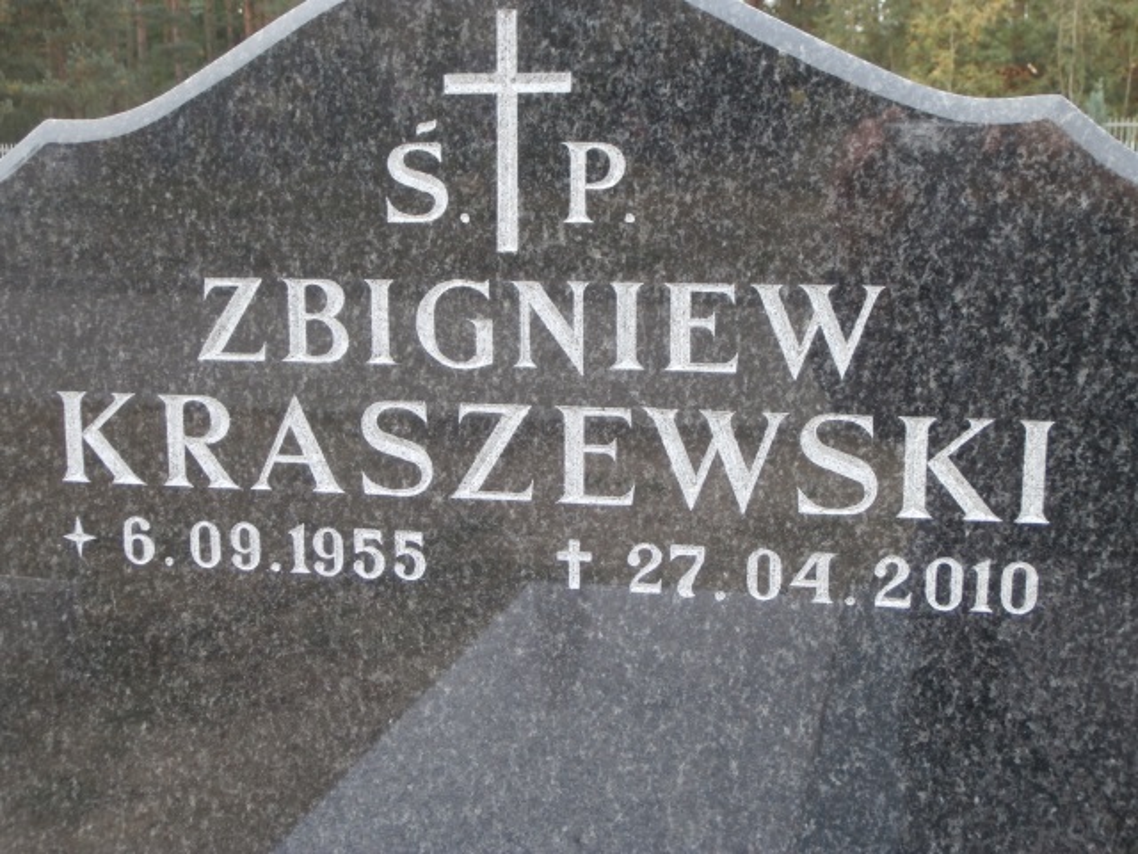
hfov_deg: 40.4
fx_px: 1545
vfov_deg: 30.9
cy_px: 427
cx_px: 569
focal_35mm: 47
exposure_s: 1/40
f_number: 4.2
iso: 100
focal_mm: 8.29
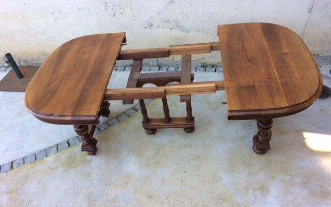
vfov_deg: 40.6
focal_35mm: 31
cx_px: 165
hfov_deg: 61.2
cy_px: 108
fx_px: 280
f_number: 2.2
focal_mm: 4.15
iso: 64
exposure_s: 1/120
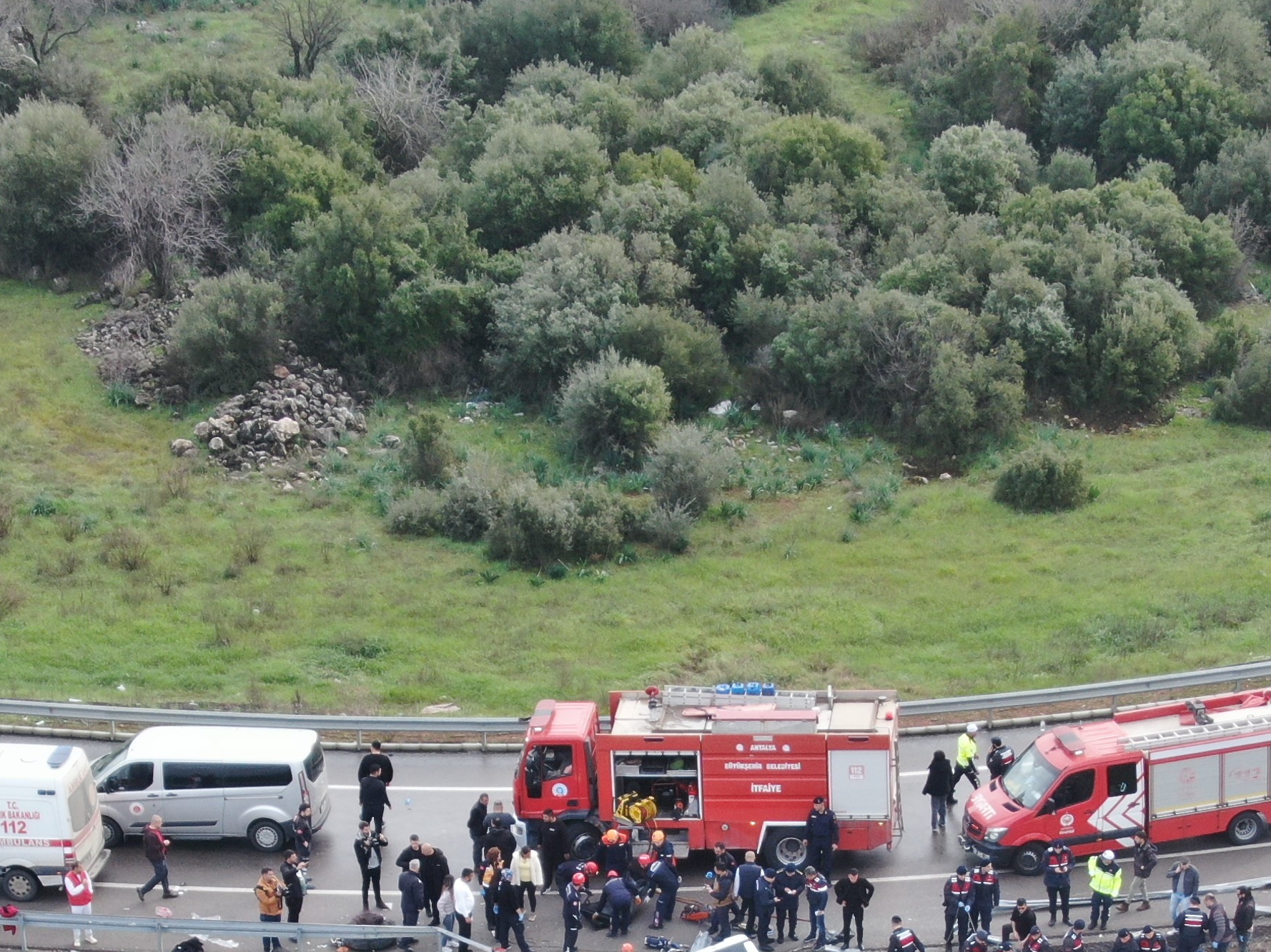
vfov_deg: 13.4
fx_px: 3965
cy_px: 1034
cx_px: 646
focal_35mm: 108
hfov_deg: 18.2
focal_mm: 8.6
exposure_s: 1/120
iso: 100
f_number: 3.8
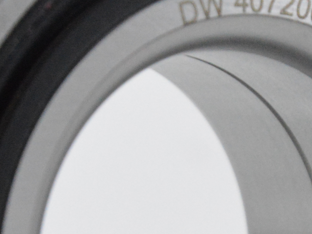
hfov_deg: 2.8
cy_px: 287
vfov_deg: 2.1
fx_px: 6366
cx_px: 210
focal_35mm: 706
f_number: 8
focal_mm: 105
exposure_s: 1/100
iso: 3200
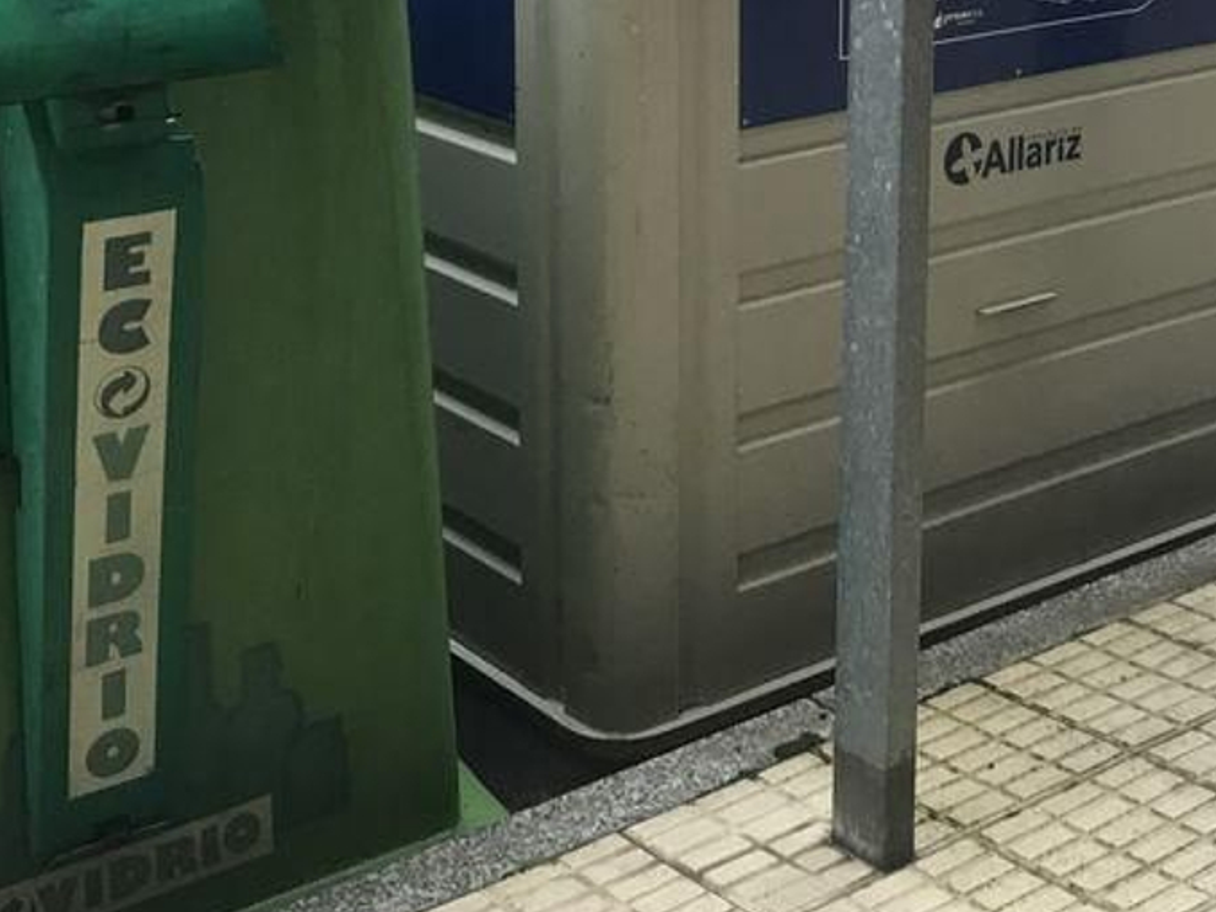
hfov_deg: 29.2
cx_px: 824
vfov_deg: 21.3
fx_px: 2318
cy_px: -43
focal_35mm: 66
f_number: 1.8
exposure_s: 1/20
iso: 40
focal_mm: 3.99
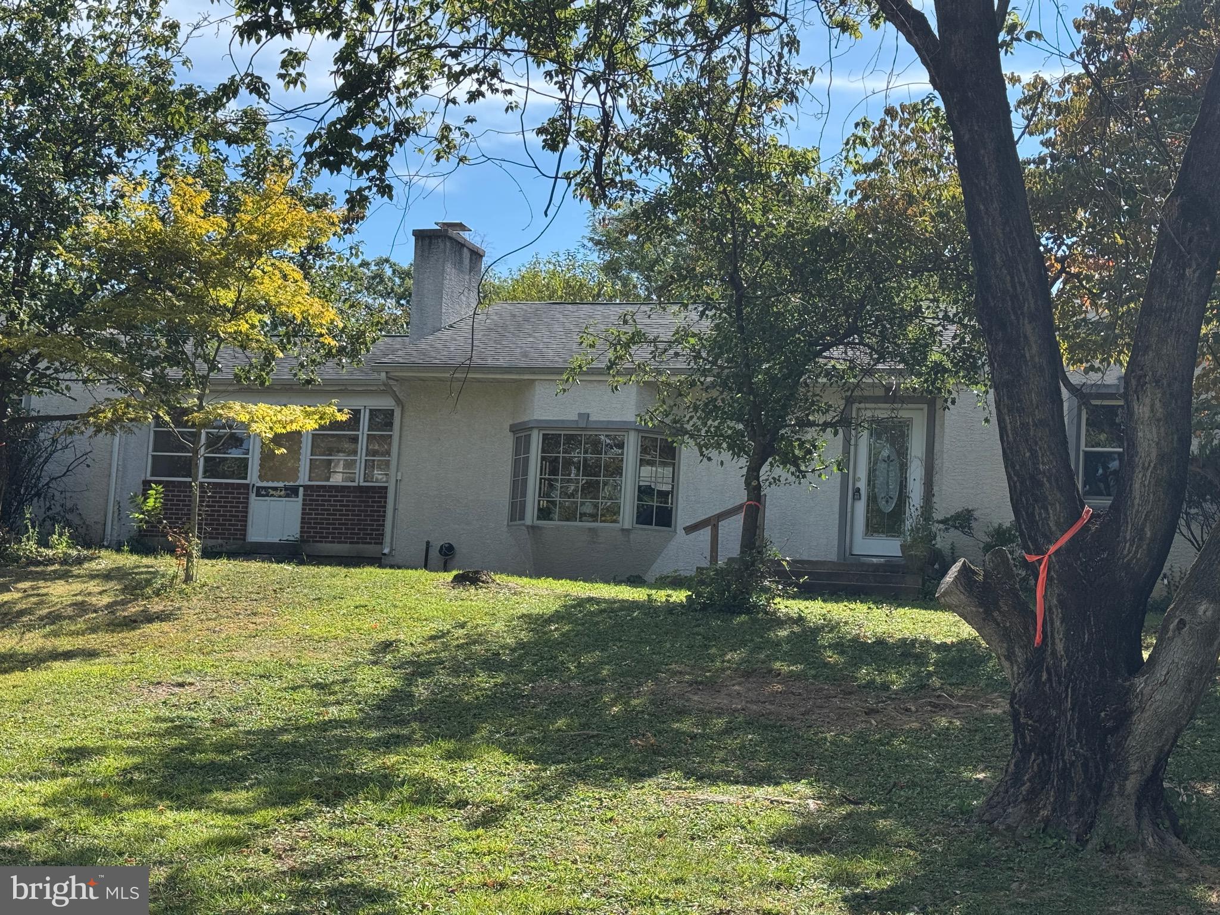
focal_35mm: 48
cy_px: 458
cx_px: 610
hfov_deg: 39.7
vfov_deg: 30.3
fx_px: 1692
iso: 64
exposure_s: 1/2513
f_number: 1.78
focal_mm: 6.76
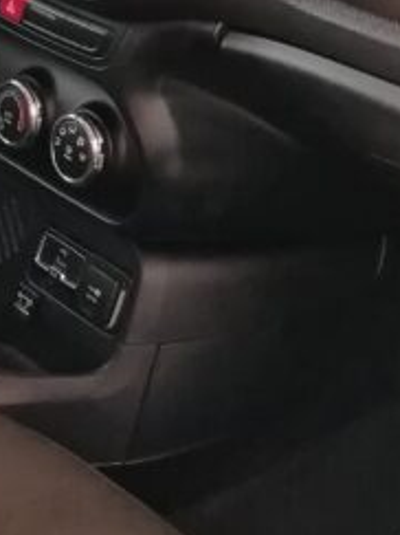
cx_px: 73
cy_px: 156
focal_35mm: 101
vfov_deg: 19.4
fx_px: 1557
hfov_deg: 14.5
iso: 2350
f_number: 1.75
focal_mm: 5.25
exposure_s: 1/25
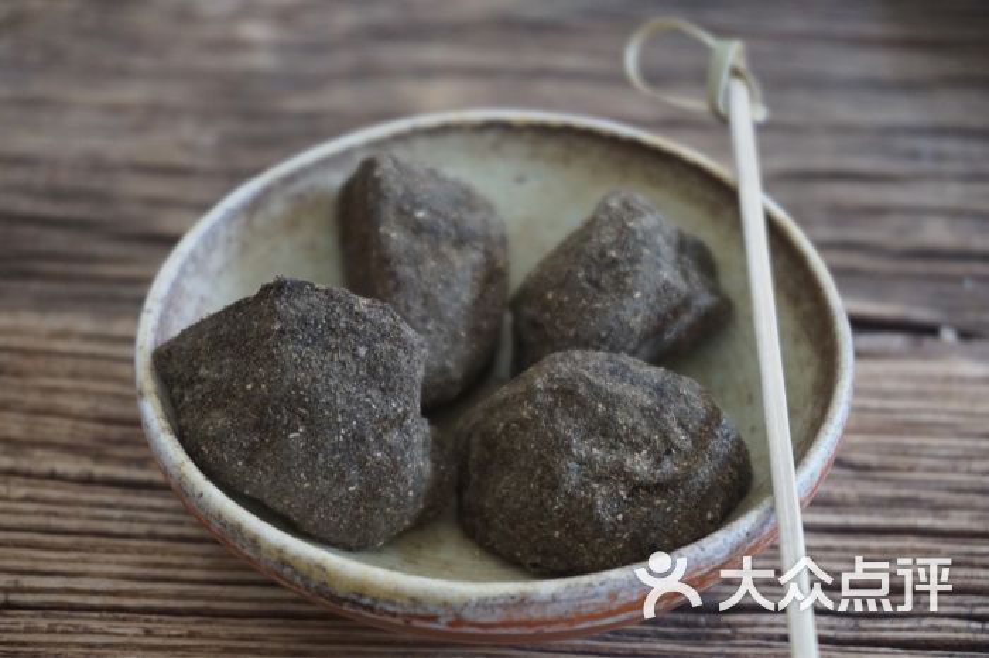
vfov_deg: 18.9
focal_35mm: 72
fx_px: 1977
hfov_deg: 28.1
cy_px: 329
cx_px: 494
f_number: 5.6
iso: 1600
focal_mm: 48
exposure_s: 1/80
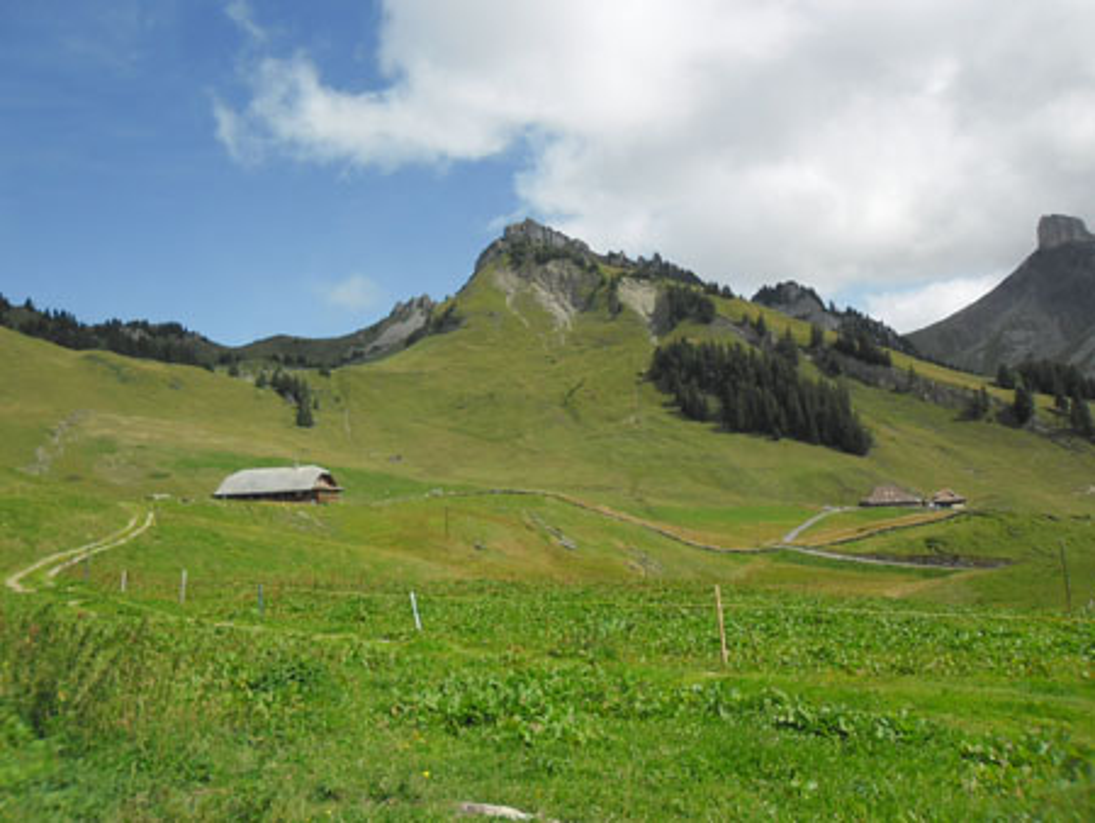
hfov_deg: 65.3
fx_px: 855
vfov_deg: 51.4
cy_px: 412
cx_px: 548
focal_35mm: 27
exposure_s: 1/980
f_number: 3.5
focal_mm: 4.9
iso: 80
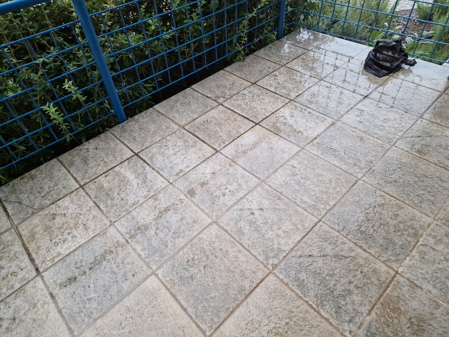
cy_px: 168
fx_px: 298
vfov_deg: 58.9
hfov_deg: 73.9
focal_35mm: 23
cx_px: 224
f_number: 1.8
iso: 125
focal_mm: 6.4
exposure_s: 1/100
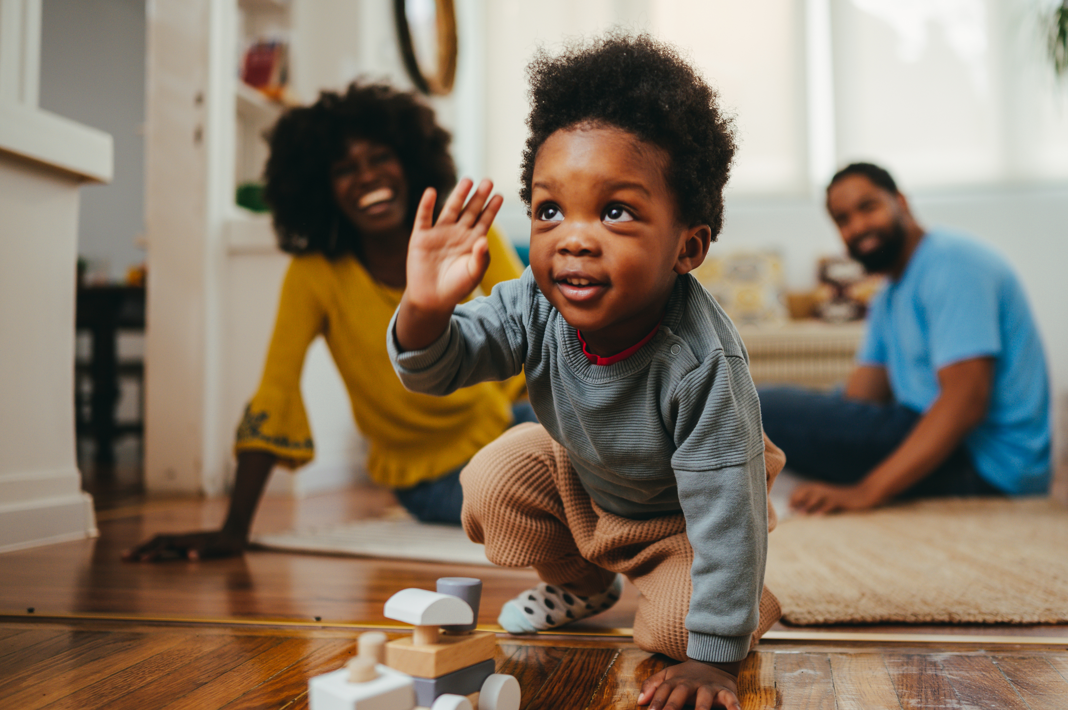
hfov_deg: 47.4
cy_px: 308
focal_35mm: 41
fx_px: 1215
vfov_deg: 32.5
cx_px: 575
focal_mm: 35
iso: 400
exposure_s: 1/200
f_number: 1.8
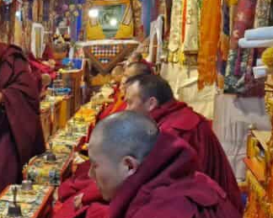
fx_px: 573
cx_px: -99
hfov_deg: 23.2
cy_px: 169
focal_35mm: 71
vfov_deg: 21.3
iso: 500
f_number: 1.8
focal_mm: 5.4
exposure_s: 1/100
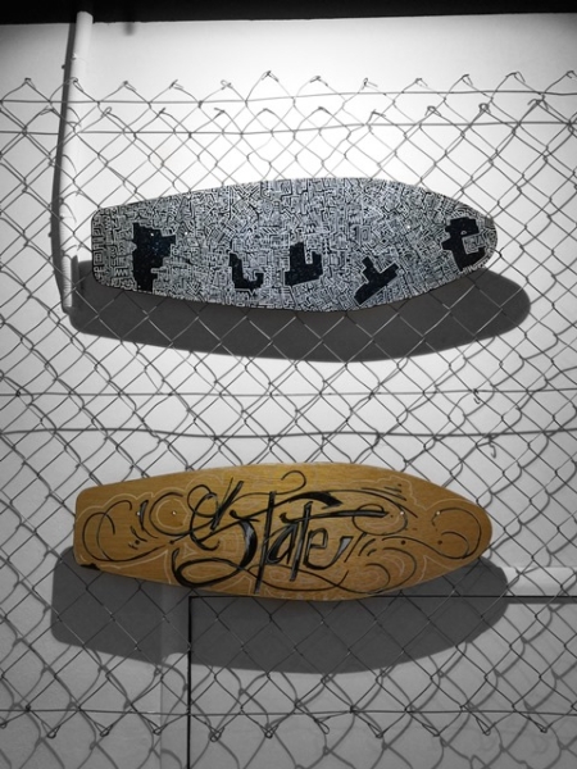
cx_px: 288
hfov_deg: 48.2
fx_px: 645
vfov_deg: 61.7
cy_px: 384
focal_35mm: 29
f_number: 2.2
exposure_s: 1/33
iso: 50
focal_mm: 4.15
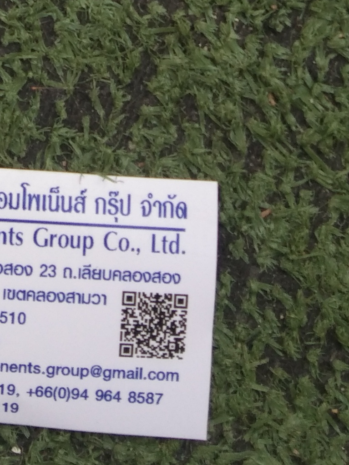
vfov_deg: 14.1
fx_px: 1640
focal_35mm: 122
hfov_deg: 11.9
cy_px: -403
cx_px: -47
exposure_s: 1/129
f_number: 2.2
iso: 50
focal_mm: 3.65
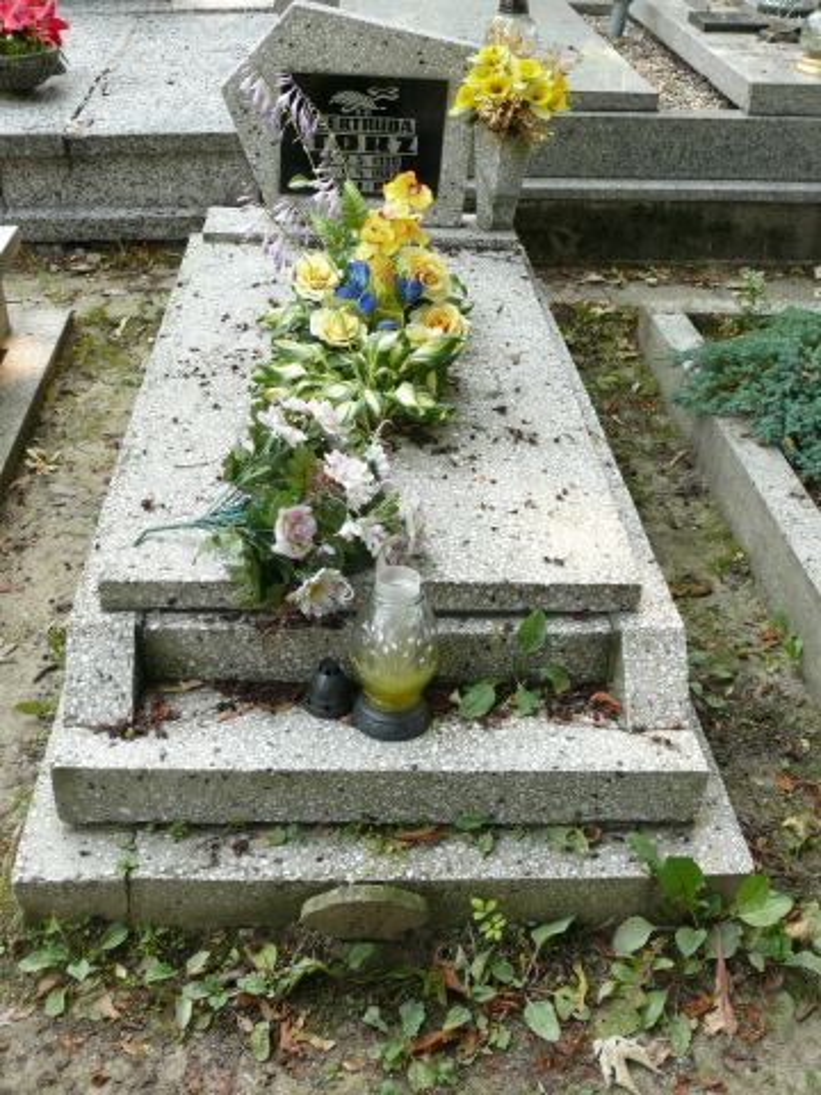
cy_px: 548
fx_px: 1107
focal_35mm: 35
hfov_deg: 40.7
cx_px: 410
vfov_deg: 52.6
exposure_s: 1/100
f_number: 4
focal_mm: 7.4
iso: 100
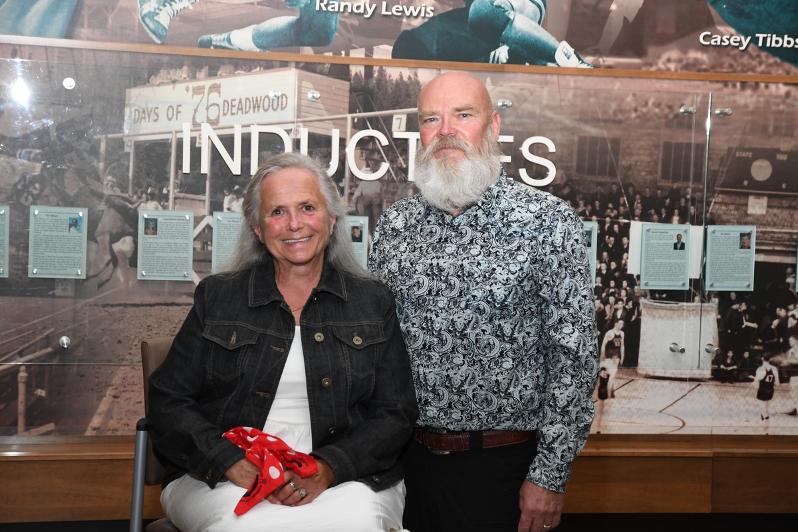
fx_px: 1662
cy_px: 266
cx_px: 399
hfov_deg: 27.0
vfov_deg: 18.2
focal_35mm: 75
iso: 1600
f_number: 5.6
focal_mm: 50
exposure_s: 1/250
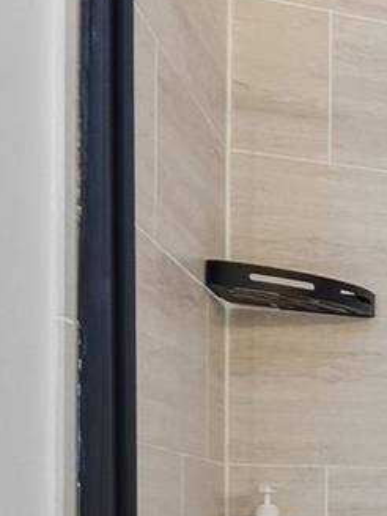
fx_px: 1153
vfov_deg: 24.1
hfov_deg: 11.0
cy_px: 514
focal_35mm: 77
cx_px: 1196
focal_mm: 16.5
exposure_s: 1/320
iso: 3200
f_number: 7.1
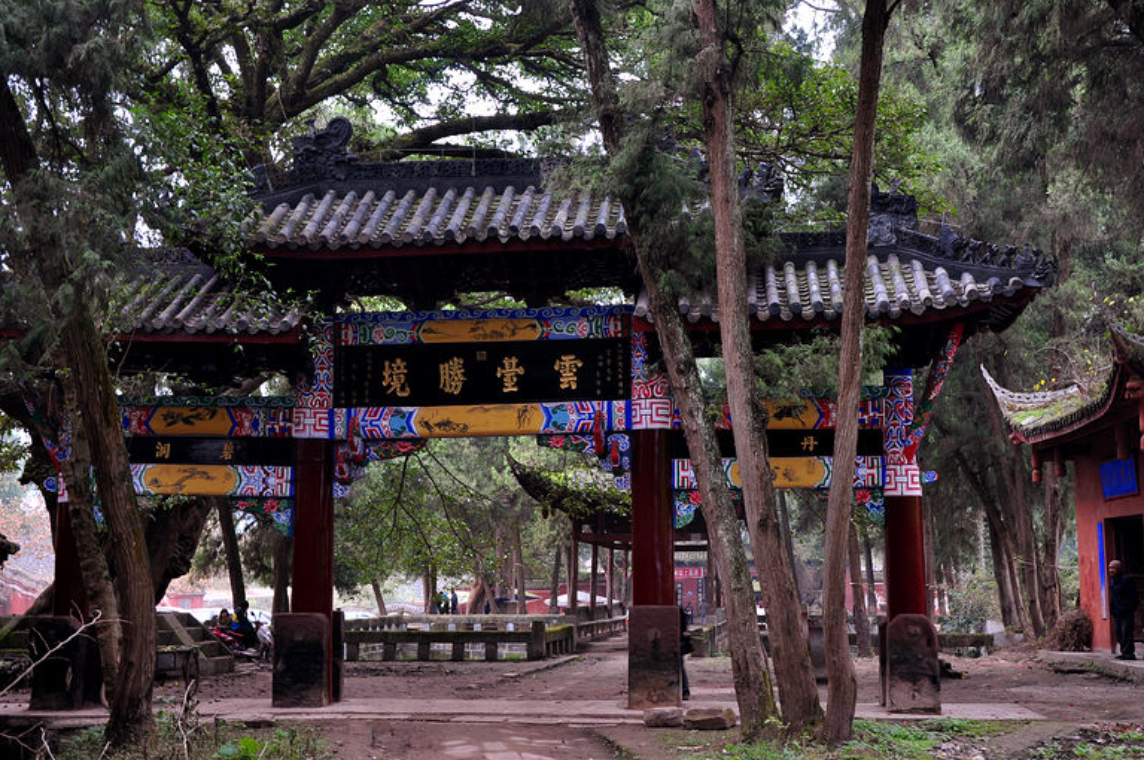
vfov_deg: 26.9
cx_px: 593
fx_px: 1587
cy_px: 378
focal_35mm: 50
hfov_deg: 39.6
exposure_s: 1/10
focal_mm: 32
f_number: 6.3
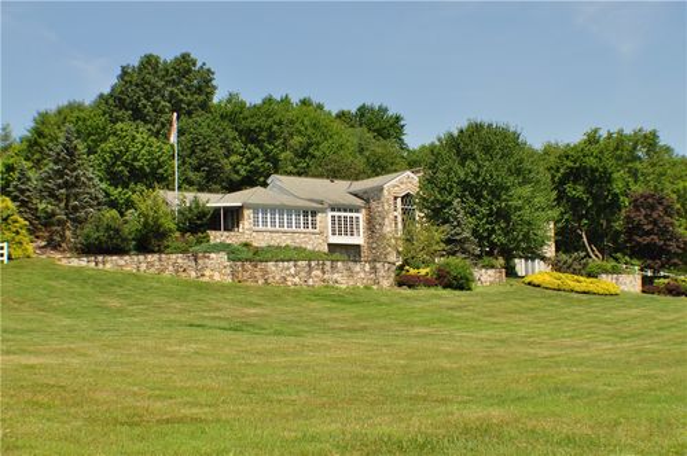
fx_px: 1572
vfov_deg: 16.5
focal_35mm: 82
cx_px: 344
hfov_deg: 24.6
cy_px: 228
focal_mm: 55
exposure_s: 1/320
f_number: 10
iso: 200
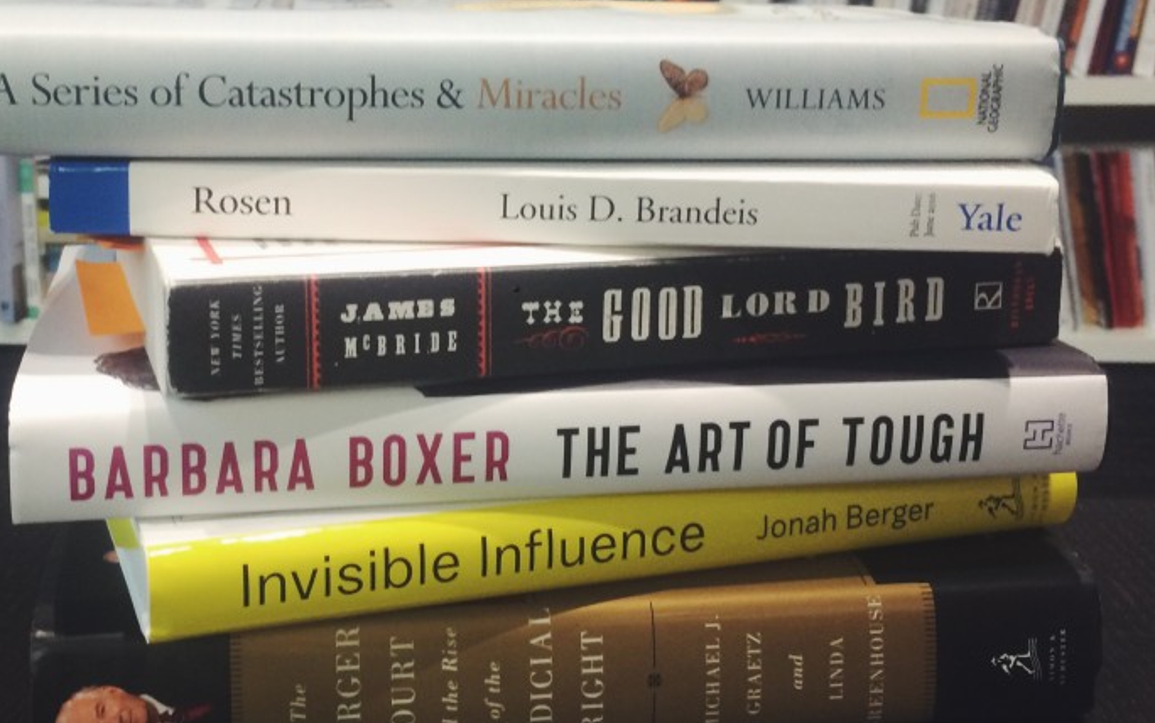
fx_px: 1448
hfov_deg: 43.1
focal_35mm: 46
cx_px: 427
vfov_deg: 27.9
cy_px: 267
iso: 125
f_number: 2.2
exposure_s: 1/30
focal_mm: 4.15
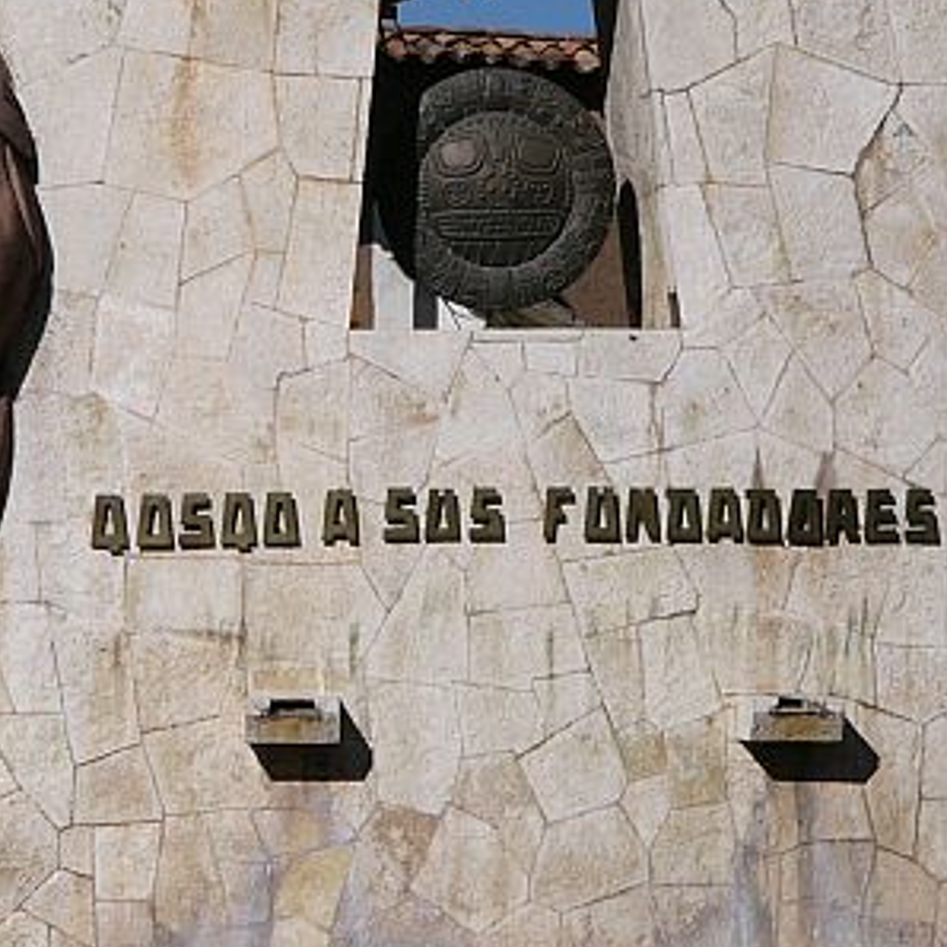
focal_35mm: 389
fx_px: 12040
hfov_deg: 4.5
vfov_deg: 4.5
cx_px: 451
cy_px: 553
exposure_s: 1/800
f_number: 5.6
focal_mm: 27.2
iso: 50
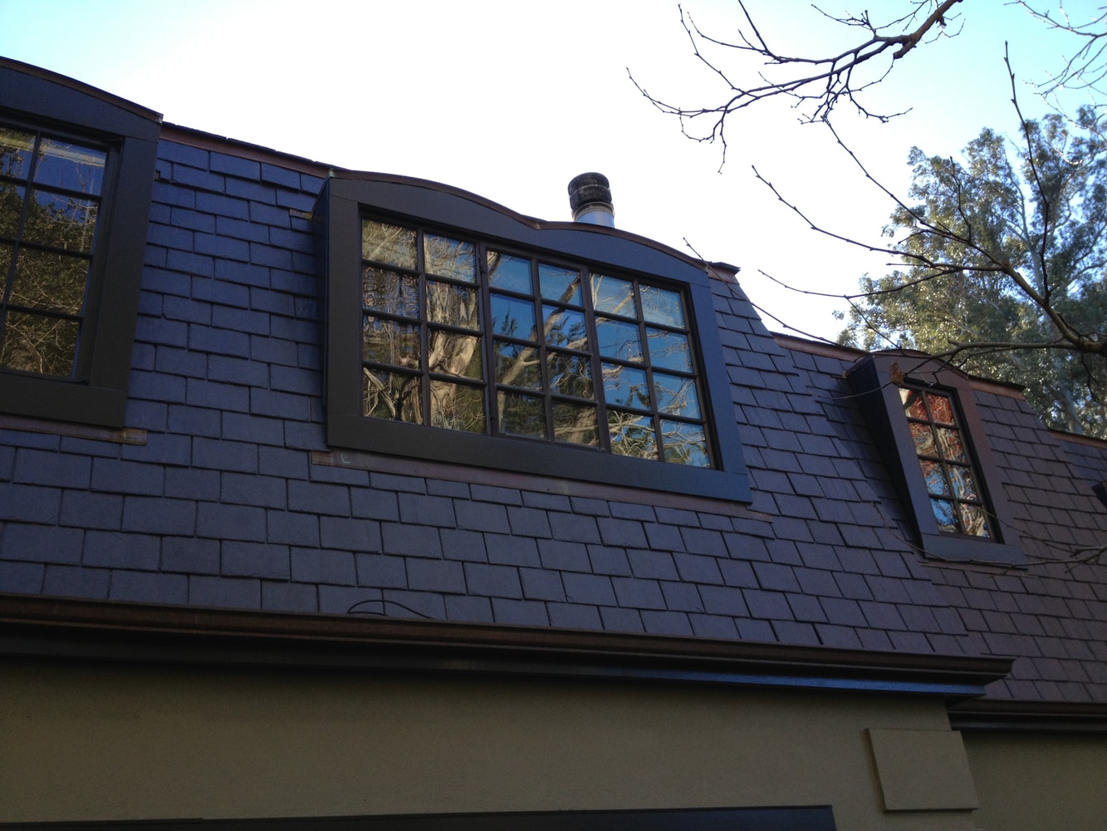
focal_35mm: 35
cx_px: 554
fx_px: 1119
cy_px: 416
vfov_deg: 40.7
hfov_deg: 52.6
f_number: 2.4
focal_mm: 4.28
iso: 50
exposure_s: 1/314
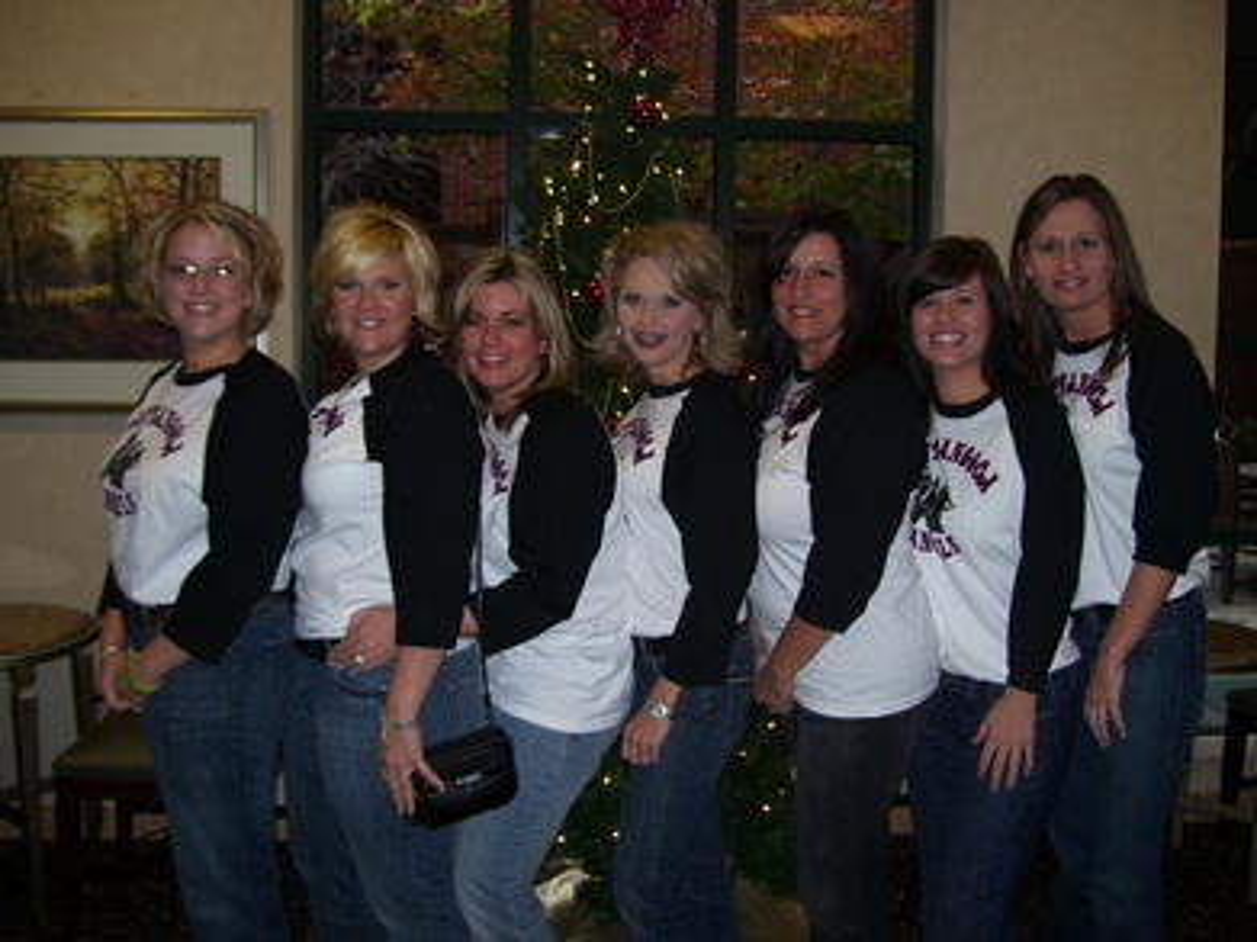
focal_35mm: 36
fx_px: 1307
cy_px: 471
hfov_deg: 51.4
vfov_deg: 39.6
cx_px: 628
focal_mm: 6
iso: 80
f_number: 2.7
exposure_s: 1/60
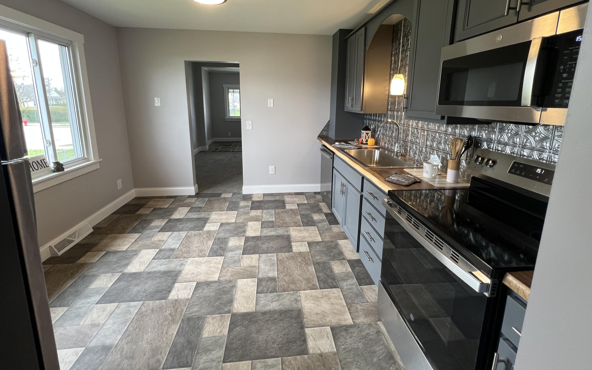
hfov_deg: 105.3
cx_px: 297
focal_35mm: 14
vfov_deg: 77.7
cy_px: 147
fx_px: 226
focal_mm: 1.57
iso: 125
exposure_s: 1/60
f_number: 1.8
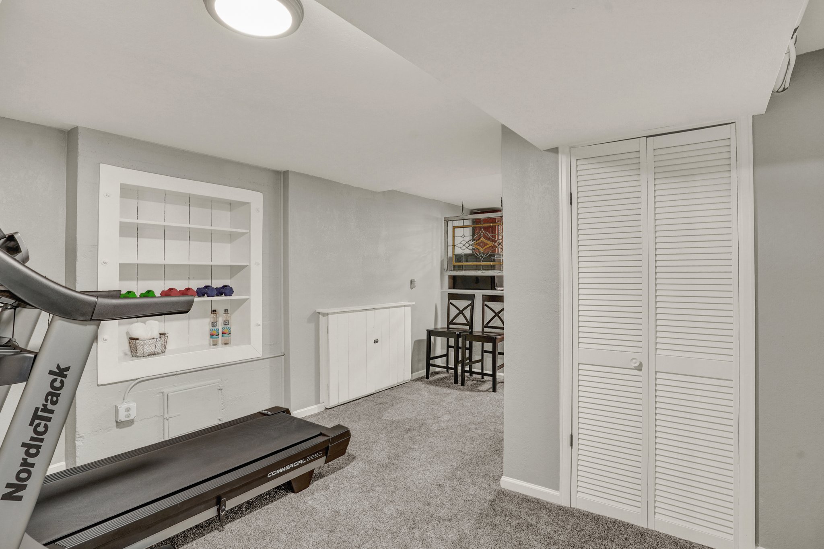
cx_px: 412
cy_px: 274
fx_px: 389
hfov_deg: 93.3
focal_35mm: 17
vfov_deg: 70.4
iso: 400
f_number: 8
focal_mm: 17
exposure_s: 1/4
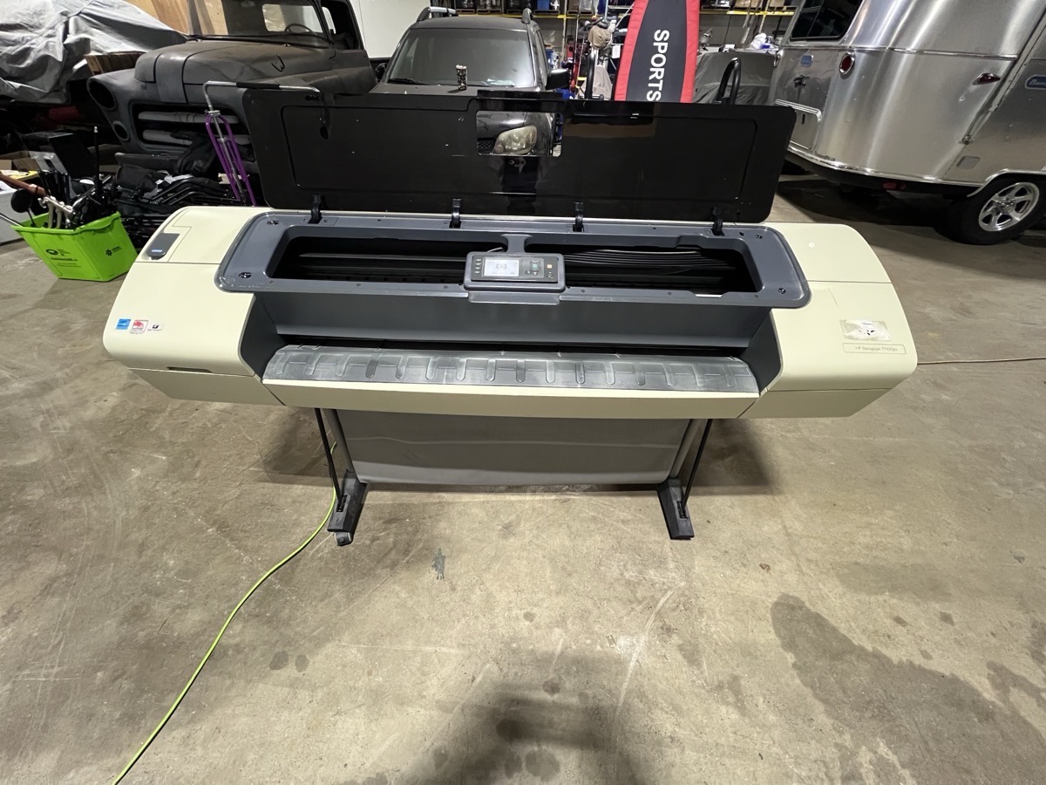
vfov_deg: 89.9
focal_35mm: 13
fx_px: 393
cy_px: 392
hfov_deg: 106.2
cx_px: 523
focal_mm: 1.57
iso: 800
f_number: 1.8
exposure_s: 1/60
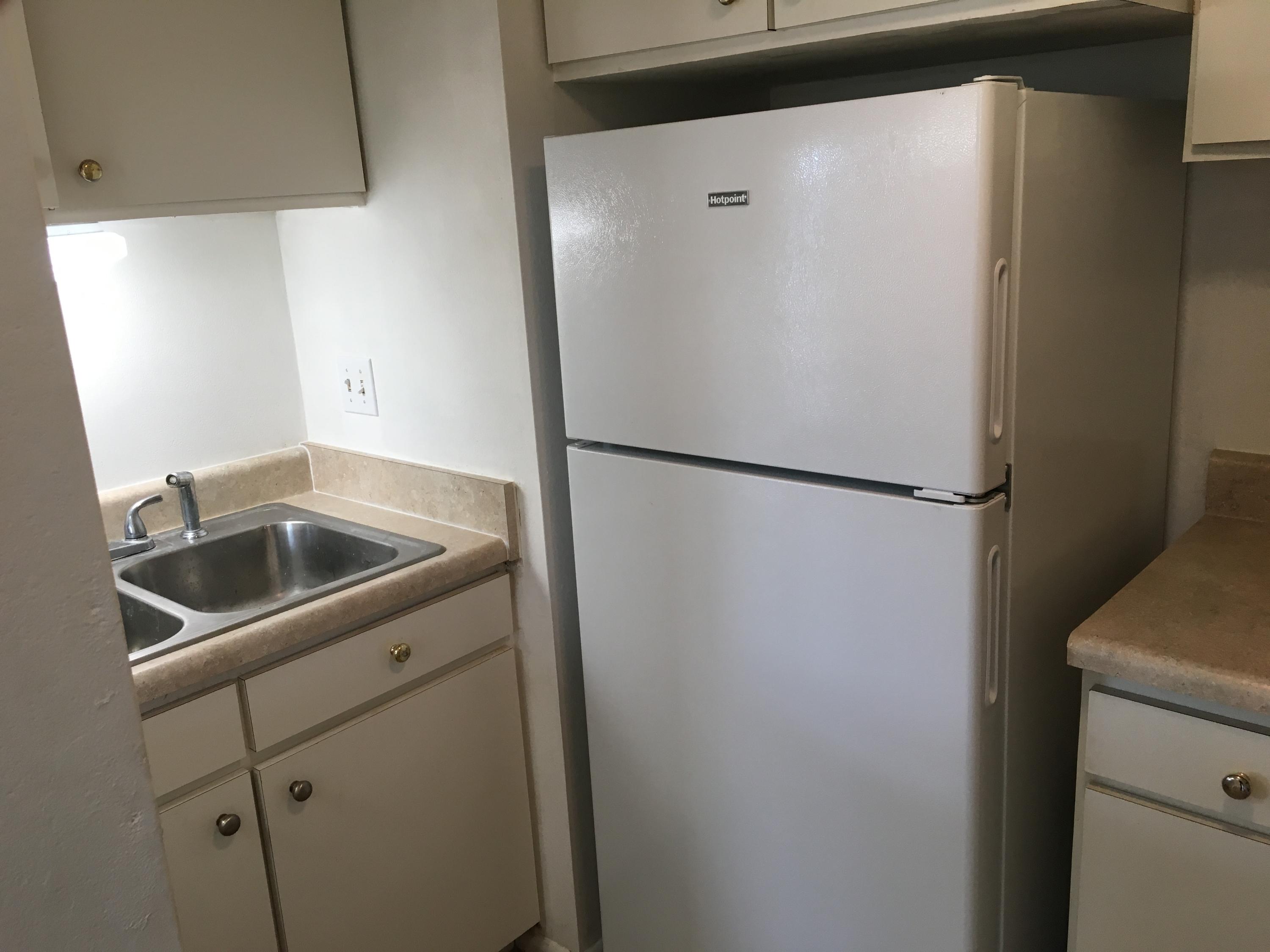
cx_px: 635
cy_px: 476
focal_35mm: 29
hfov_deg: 61.7
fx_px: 1064
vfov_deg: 48.2
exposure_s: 1/30
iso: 25
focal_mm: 4.15
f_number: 2.2
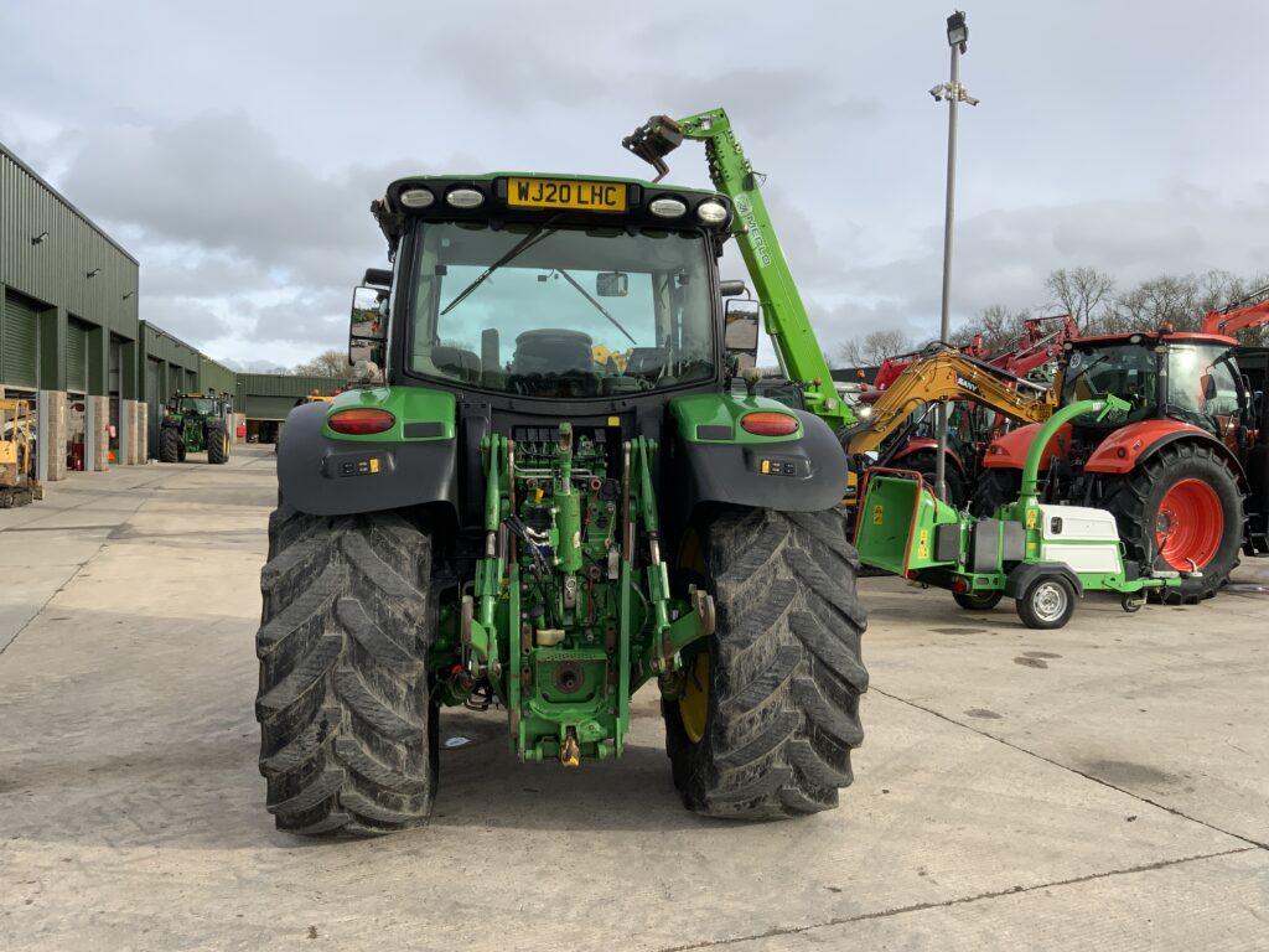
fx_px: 1063
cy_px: 476
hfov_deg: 61.7
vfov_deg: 48.2
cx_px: 634
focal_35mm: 29
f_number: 1.8
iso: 16
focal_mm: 3
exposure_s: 1/944
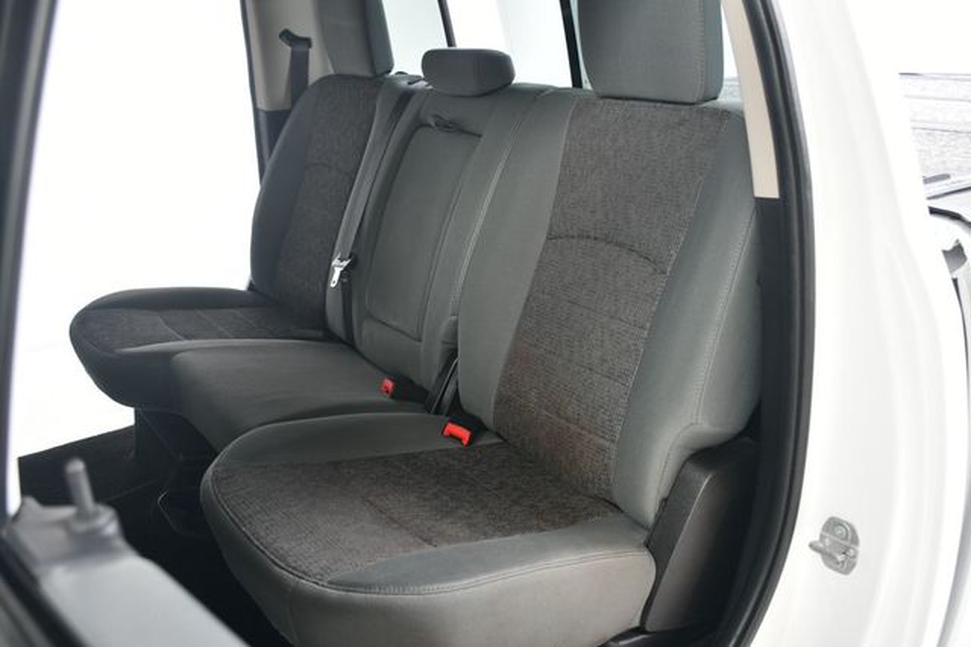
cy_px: 324
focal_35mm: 34
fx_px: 917
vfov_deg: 38.8
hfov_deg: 55.8
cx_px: 486
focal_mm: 23
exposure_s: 1/160
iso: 100
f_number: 3.8
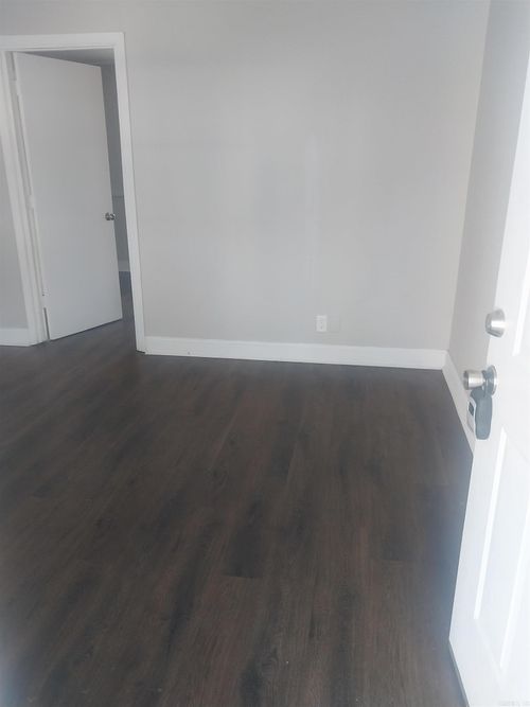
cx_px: 265
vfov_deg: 67.3
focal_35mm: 26
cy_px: 354
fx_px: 531
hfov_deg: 53.0
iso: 200
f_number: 1.8
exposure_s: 1/60
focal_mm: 4
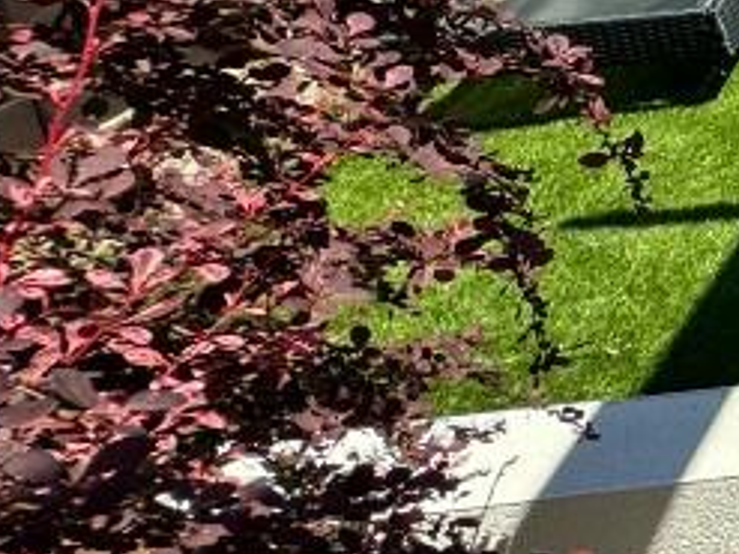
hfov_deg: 19.8
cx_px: 1439
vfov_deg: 23.4
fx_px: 1238
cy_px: -78
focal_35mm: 58
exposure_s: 1/821
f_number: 2.2
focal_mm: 2.22
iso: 50
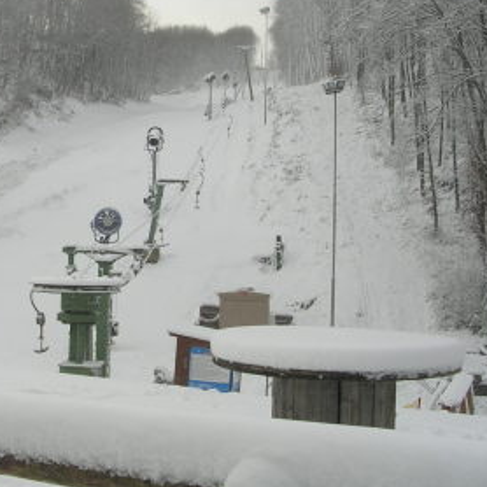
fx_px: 923
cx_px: 116
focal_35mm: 58
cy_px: 219
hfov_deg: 29.1
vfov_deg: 29.5
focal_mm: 5.8
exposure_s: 1/185
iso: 50
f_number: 5.6
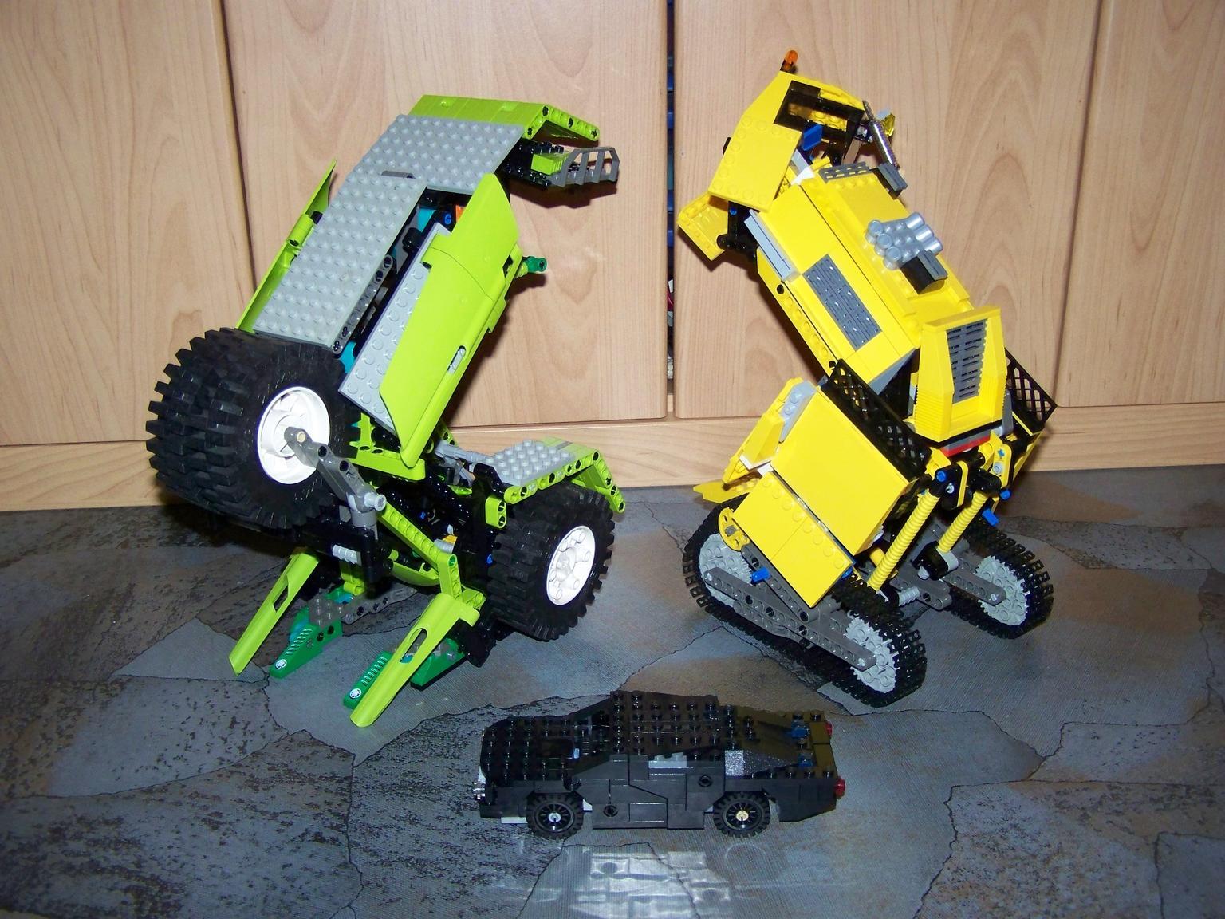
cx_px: 612
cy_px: 460
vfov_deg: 37.7
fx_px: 1345
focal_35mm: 38
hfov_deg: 49.0
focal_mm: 6.3
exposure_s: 1/30
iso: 200
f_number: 2.8
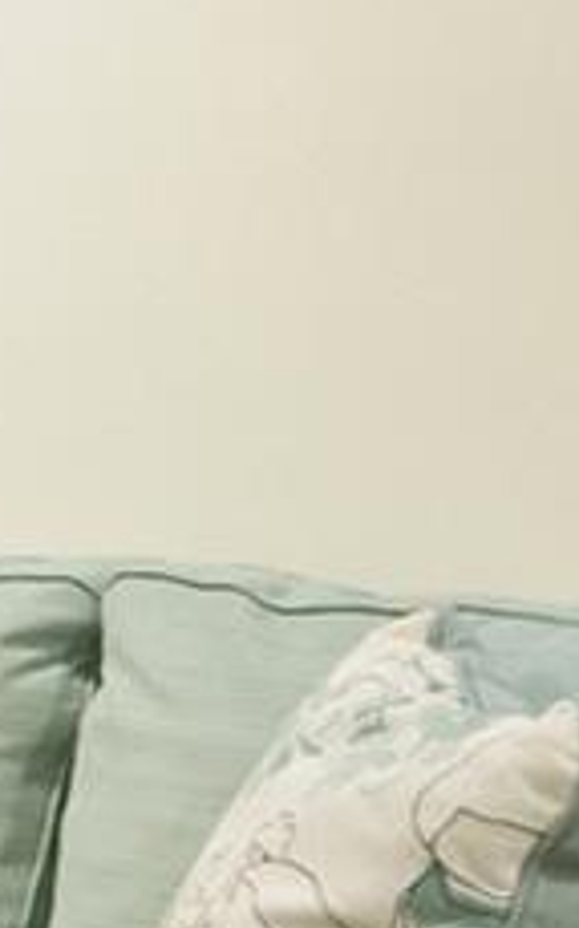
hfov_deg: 8.0
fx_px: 3688
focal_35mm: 146
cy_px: 282
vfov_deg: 14.3
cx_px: -1032
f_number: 5.6
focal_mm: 16
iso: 1600
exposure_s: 1/10
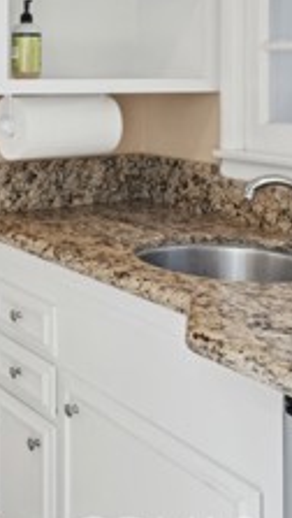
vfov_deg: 36.6
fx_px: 741
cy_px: 77
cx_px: -88
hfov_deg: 20.4
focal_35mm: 54
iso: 200
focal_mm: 18
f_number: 9
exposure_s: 1/25
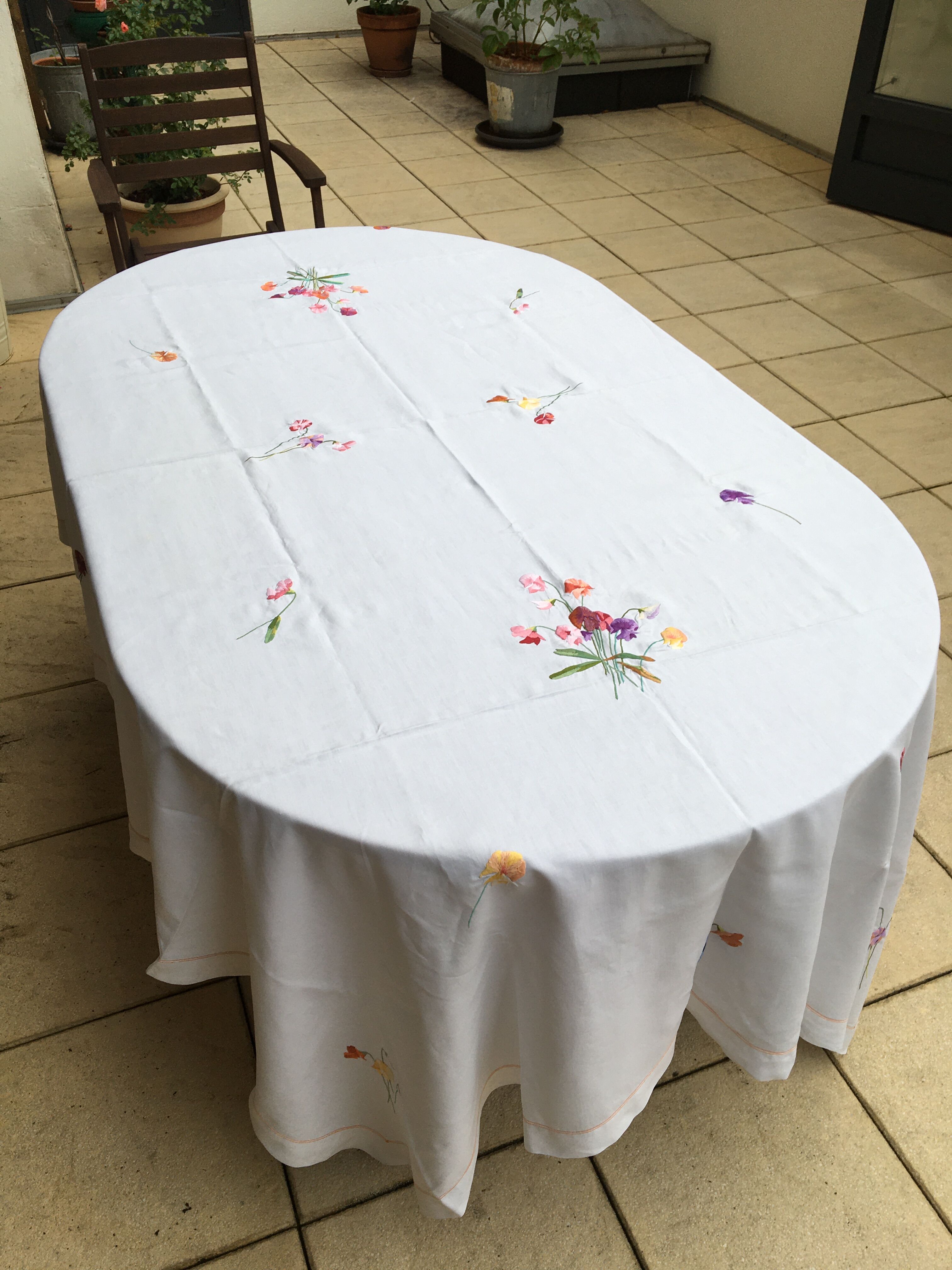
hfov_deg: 48.2
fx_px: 1063
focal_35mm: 29
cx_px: 476
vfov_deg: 61.7
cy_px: 635
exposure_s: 1/126
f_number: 2.2
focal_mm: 4.15
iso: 25
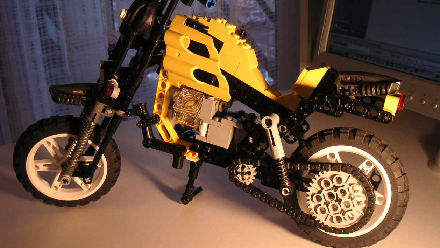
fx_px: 478
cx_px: 221
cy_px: 126
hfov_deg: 49.4
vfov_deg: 29.0
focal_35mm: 41
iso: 80
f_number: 2.8
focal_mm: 5.7
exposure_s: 1/45
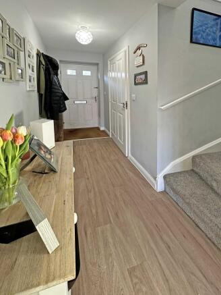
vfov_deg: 102.0
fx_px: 119
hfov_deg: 85.7
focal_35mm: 14
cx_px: 110
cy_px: 148
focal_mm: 2.22
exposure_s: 1/50
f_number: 2.2
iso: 250
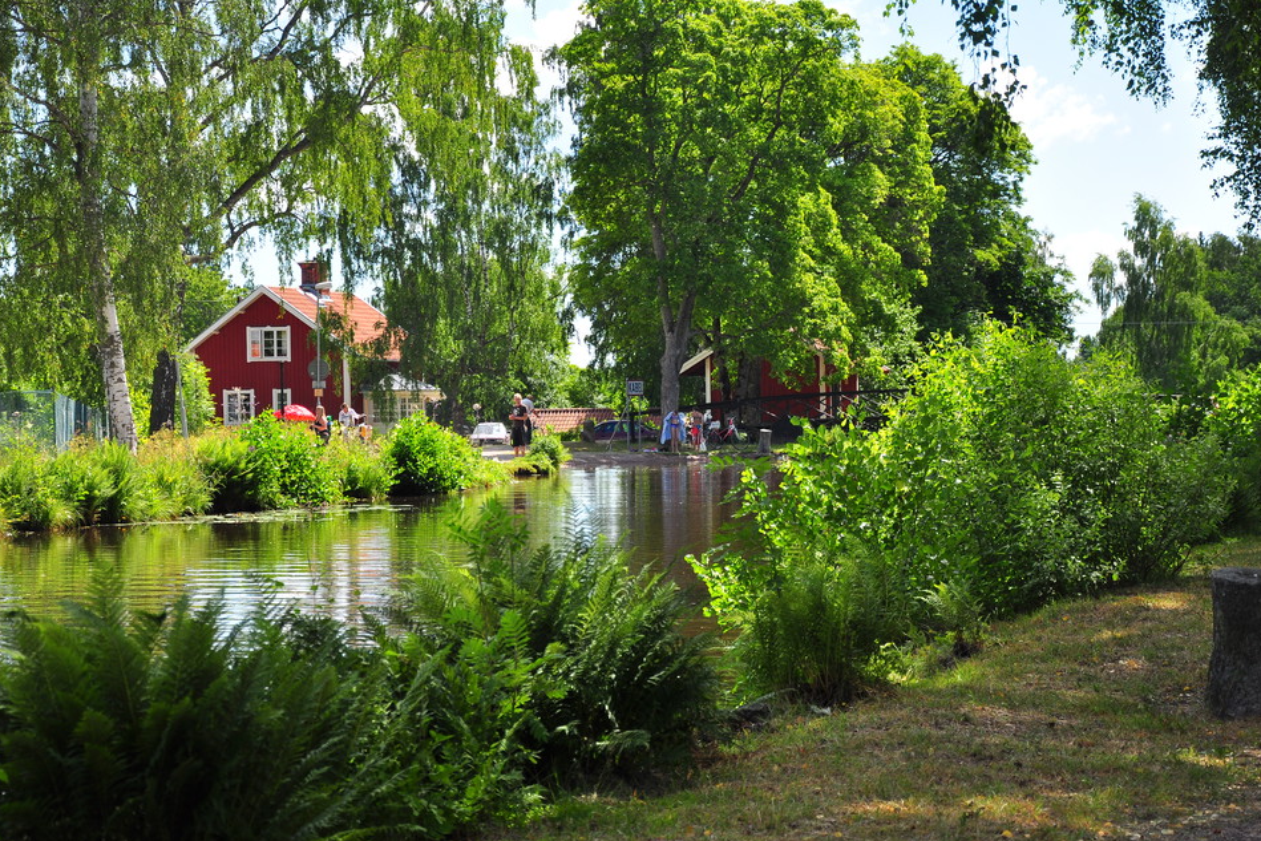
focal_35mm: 94
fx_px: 3293
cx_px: 631
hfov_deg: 21.7
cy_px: 421
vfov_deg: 14.6
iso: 200
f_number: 5.6
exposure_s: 1/500
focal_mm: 62
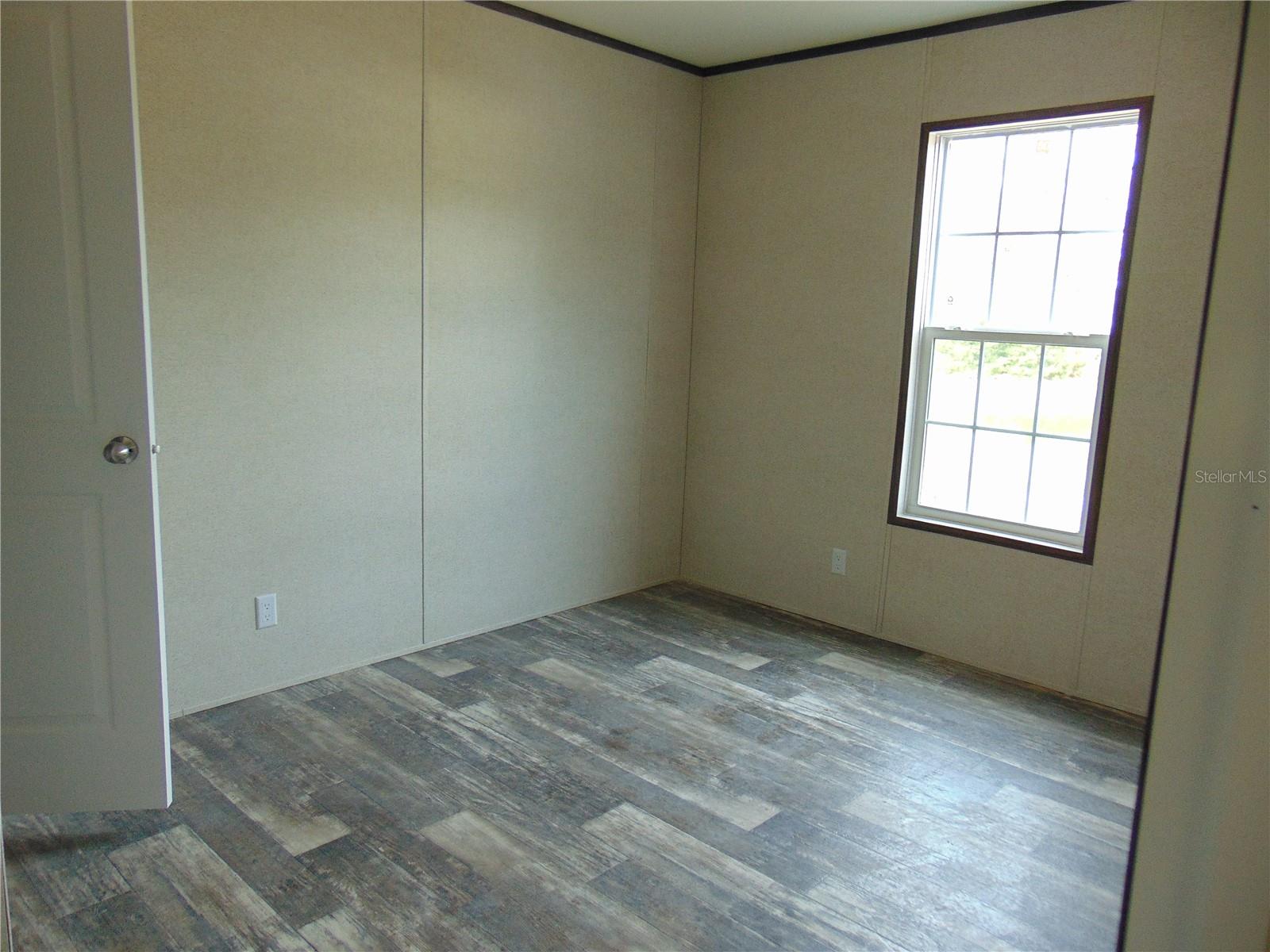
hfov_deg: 69.4
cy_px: 476
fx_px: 917
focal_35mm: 25
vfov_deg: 54.9
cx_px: 635
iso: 100
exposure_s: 1/30
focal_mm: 4.5
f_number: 3
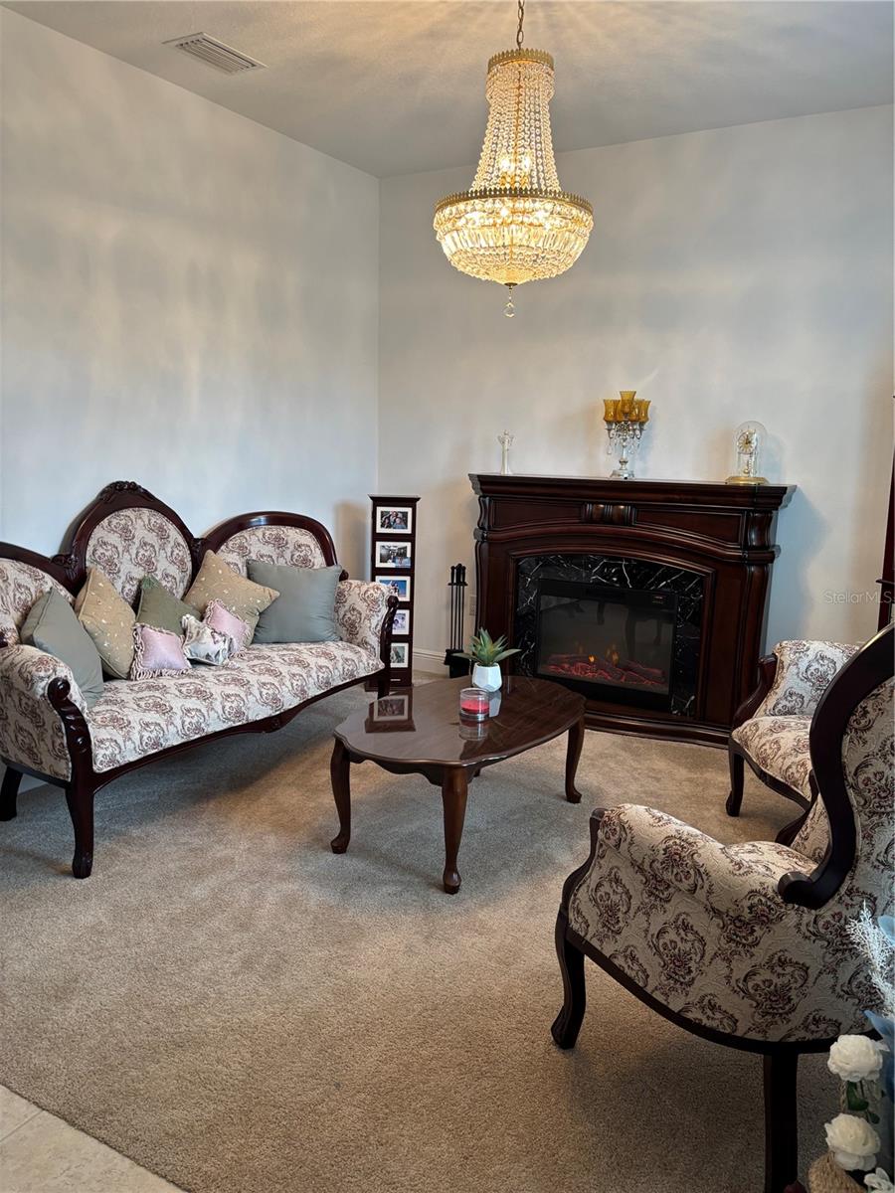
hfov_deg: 53.1
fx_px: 896
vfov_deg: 67.3
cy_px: 596
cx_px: 448
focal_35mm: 26
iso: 160
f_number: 1.6
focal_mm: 5.96
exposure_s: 1/60
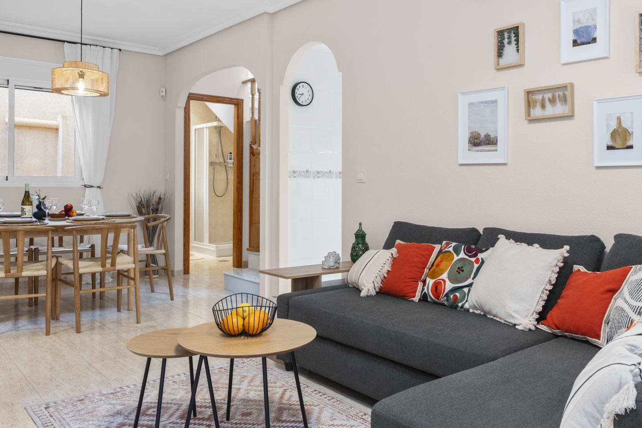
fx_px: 535
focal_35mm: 30
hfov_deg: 61.8
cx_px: 348
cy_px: 190
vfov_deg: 43.5
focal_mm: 24
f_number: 8
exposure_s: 1/5
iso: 320
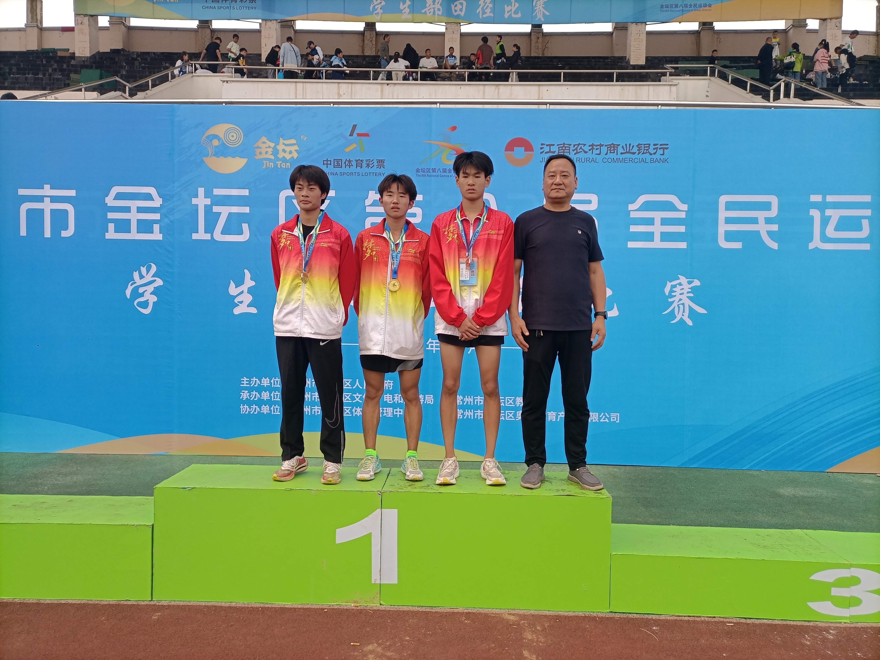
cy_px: 330
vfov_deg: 53.1
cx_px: 440
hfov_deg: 67.3
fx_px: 661
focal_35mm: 26
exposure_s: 1/900
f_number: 1.8
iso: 162
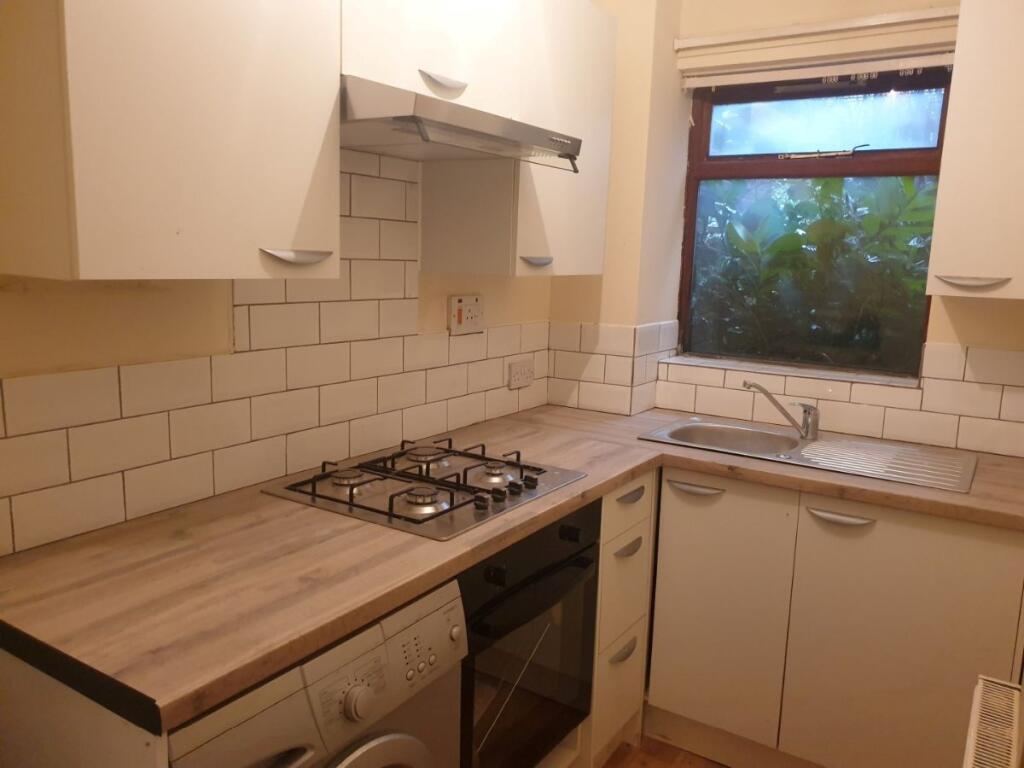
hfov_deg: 67.3
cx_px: 512
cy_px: 384
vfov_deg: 53.1
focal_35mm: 26
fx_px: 769
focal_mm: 4.3
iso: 400
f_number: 1.5
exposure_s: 1/50
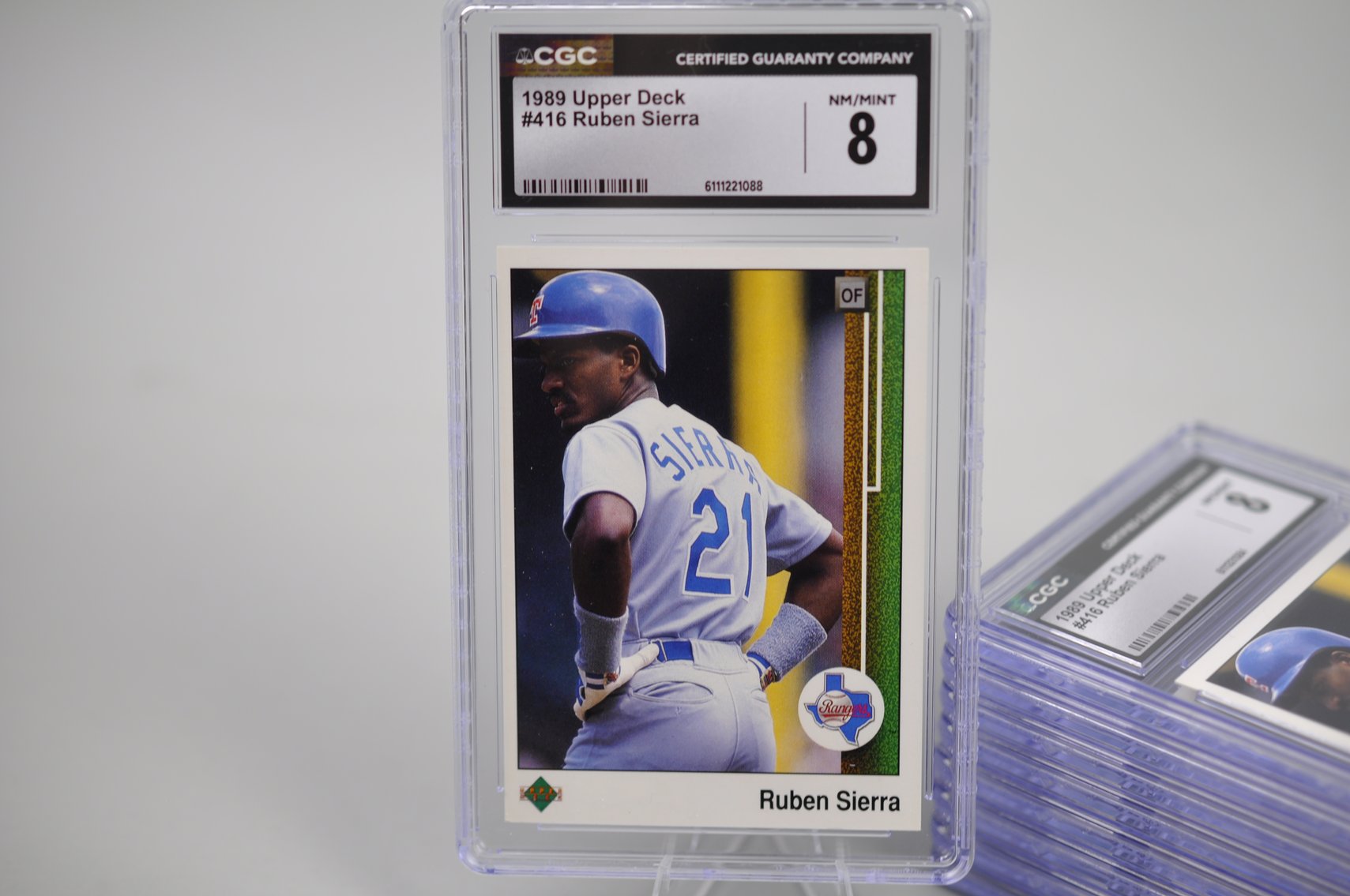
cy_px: 448
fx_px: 2247
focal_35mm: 60
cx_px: 675
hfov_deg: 33.4
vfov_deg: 22.6
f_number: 4
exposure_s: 1/60
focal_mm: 40
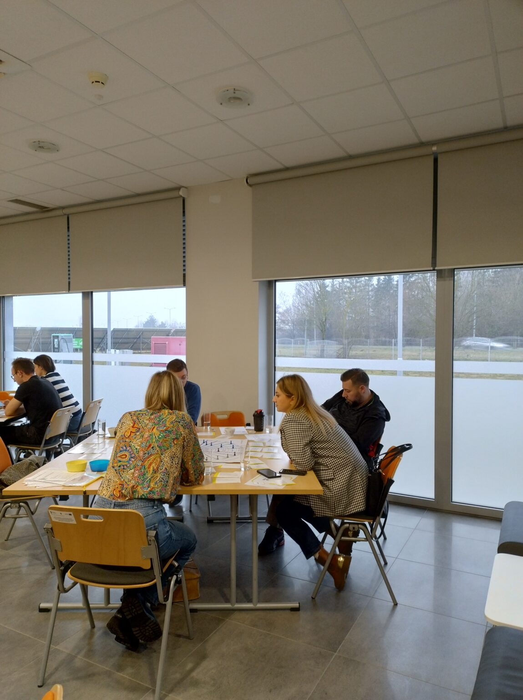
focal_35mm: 25
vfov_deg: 69.4
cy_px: 350
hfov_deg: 54.8
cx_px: 262
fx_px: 504
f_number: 1.7
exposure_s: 1/33.3
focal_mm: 4.71
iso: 694
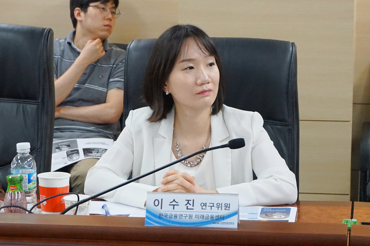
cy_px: 123
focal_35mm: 66
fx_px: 678
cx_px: 185
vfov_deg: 20.6
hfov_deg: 30.5
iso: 3200
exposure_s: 1/160
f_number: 5.6
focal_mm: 44
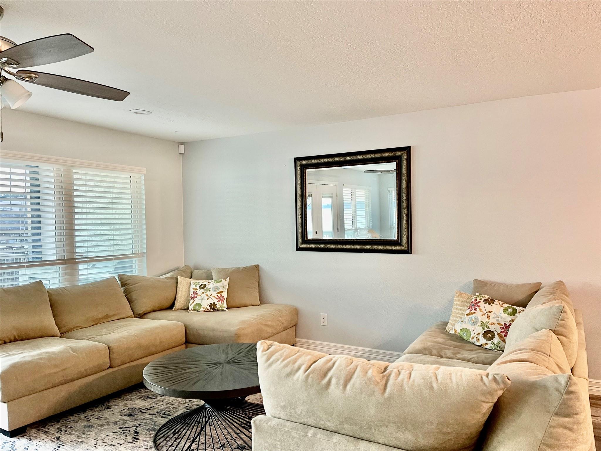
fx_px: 451
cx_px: 300
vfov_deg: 53.1
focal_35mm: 26
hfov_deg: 67.3
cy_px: 226
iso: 250
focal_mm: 5.1
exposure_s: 1/60
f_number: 1.6
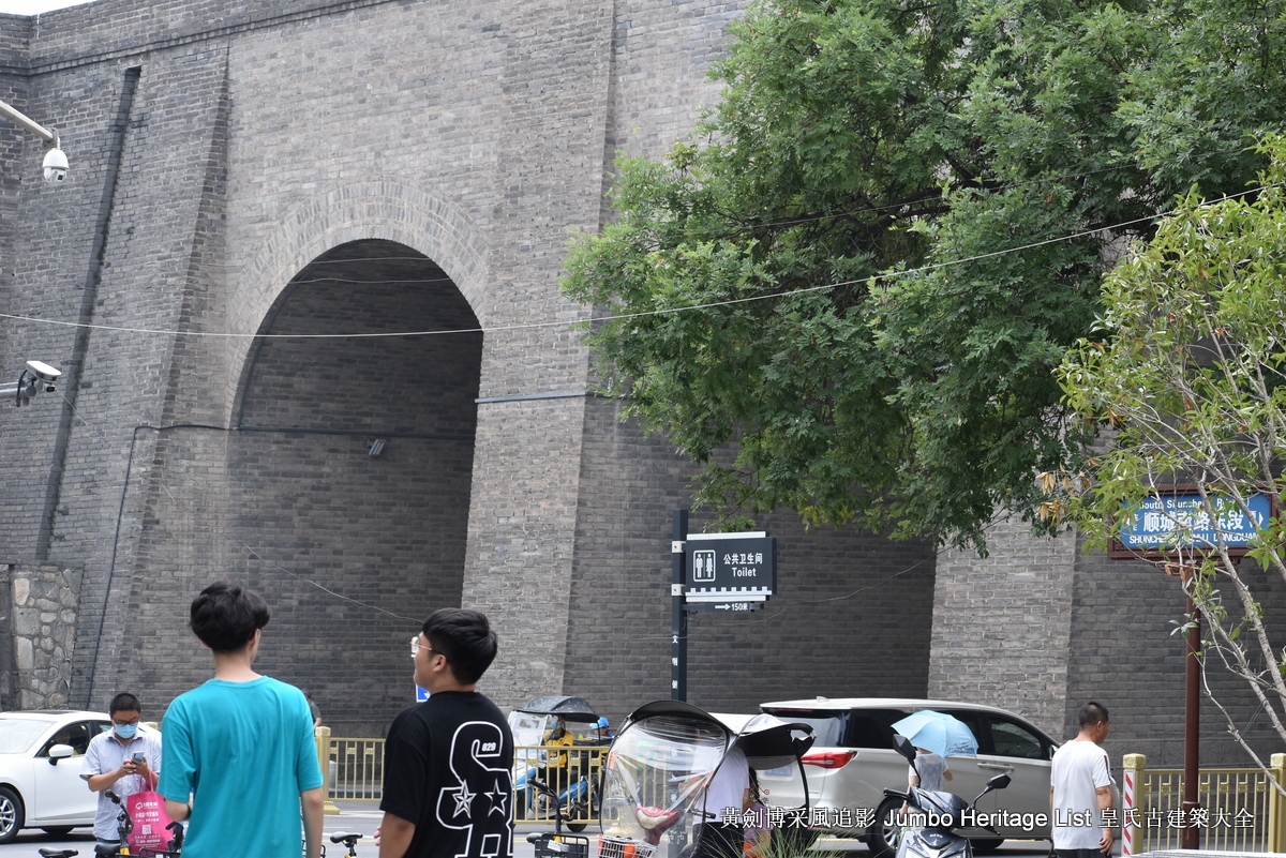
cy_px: 429
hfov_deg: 19.4
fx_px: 3752
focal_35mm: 105
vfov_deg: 13.1
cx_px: 643
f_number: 7.1
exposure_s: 1/250
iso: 200
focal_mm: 70
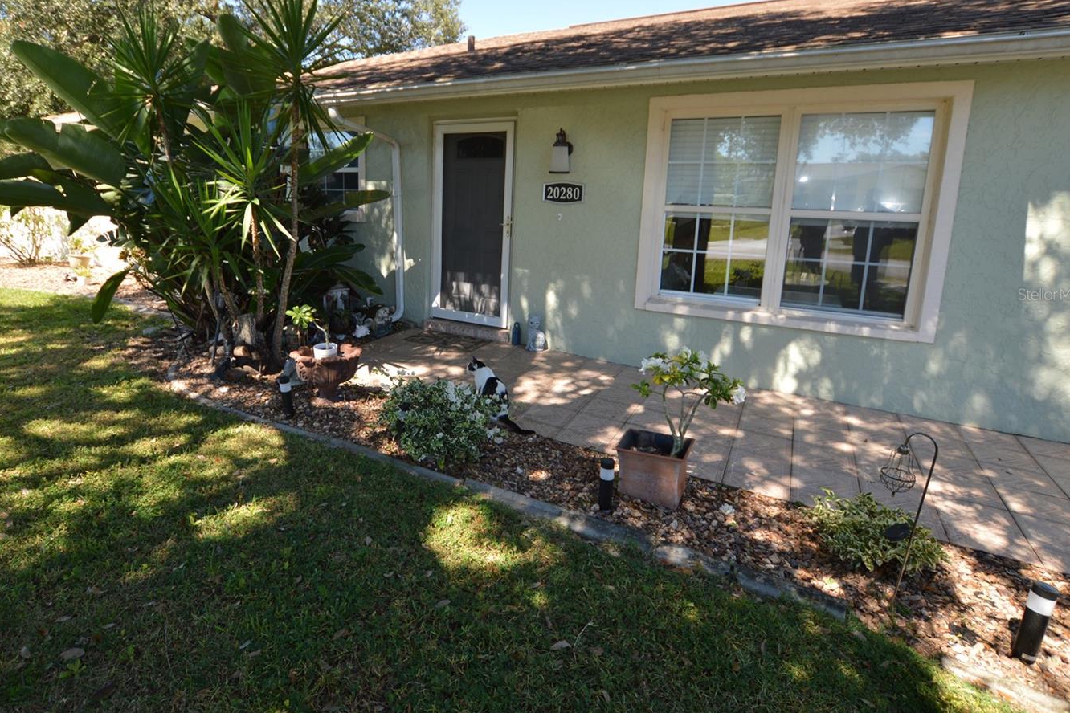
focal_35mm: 18
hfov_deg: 89.2
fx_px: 535
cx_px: 447
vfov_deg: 66.9
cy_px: 294
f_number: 5
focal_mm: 10
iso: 100
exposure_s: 1/200
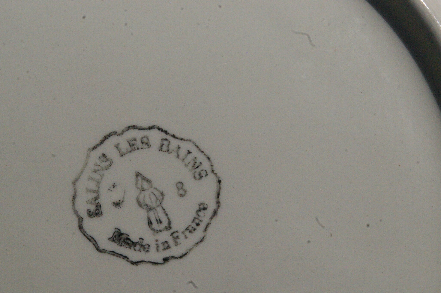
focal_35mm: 57
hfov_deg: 34.9
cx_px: 169
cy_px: 194
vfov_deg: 23.6
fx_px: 698
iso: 1600
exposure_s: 1/4000
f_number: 13
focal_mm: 26
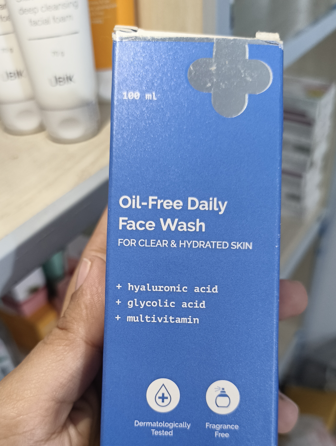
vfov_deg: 54.3
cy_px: 293
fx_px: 426
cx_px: 158
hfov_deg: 43.0
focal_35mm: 33
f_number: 1.87
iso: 1137
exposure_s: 1/50
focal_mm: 5.56
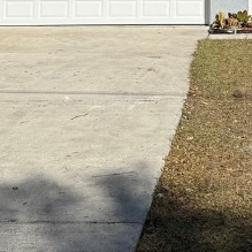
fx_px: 815
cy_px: -116
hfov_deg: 17.2
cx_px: 252
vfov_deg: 16.2
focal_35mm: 99
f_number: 1.78
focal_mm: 6.76
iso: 80
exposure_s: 1/5714
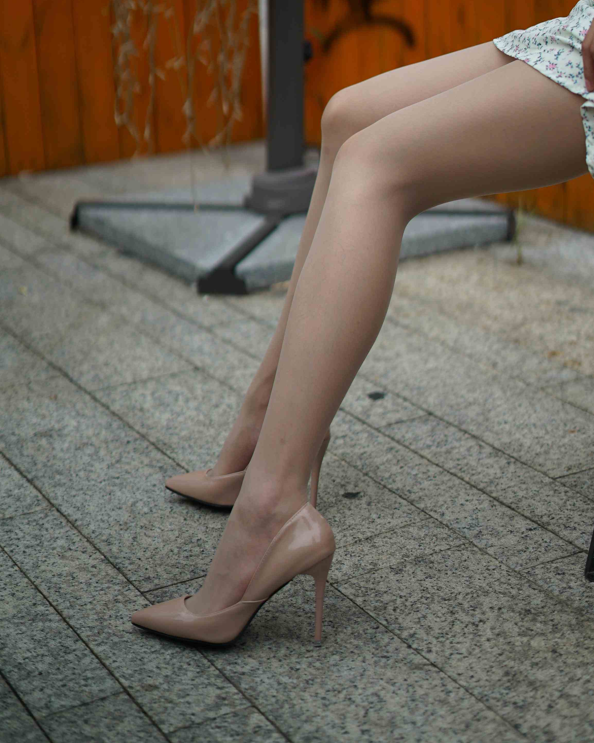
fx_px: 1516
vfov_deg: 27.2
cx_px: 336
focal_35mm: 69
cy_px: 199
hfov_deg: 22.2
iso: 200
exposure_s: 1/8000
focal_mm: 50
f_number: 1.8
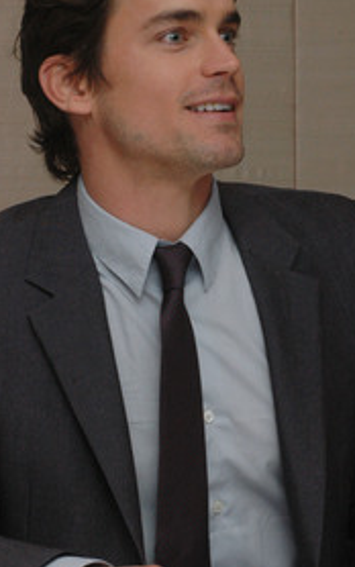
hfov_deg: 7.5
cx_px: 214
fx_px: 2722
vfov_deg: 11.9
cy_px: 255
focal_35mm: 176
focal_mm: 80
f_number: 14
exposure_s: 1/160
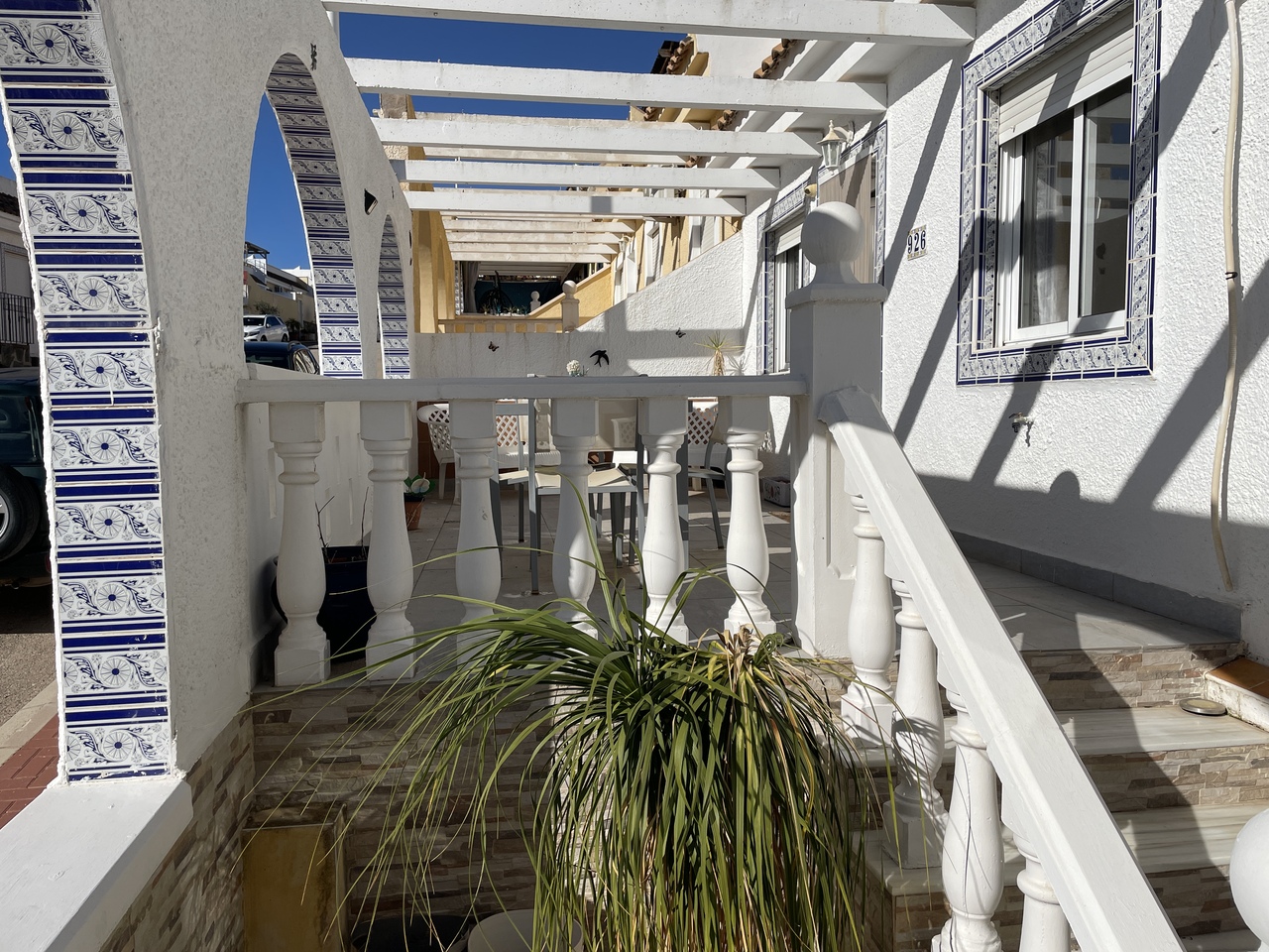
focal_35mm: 26
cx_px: 634
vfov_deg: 53.1
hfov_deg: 67.3
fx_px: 953
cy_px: 476
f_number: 1.6
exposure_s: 1/9804
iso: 32
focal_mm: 4.2
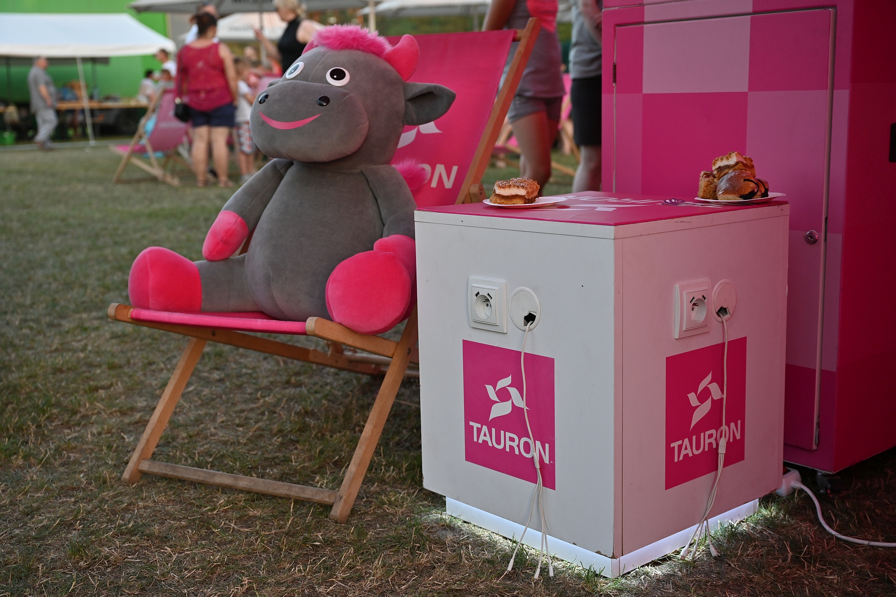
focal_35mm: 42
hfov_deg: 46.4
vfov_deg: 31.9
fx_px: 1045
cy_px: 298
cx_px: 448
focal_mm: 42
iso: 320
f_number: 4
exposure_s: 1/320
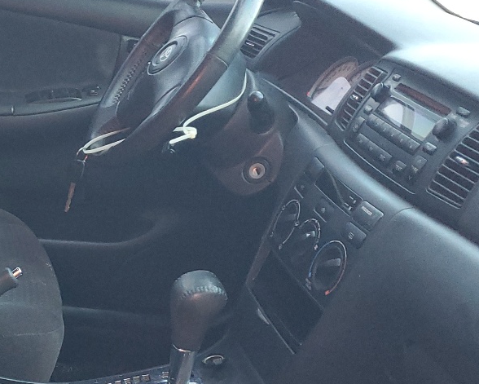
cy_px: 252
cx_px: -80
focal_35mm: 69
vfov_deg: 22.1
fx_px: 979
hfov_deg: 25.1
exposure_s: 1/60.2
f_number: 1.5
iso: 179
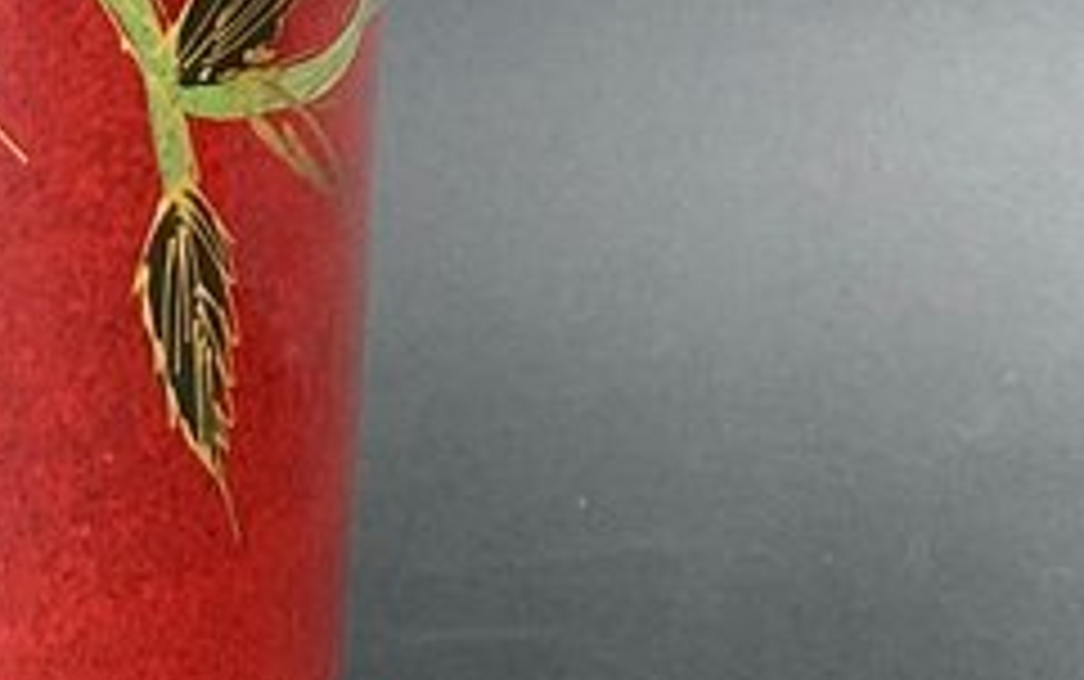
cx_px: -155
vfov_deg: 7.2
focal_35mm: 173
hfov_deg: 11.9
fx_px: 5114
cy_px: -804
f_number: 1.8
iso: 100
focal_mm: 4.25
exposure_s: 1/121
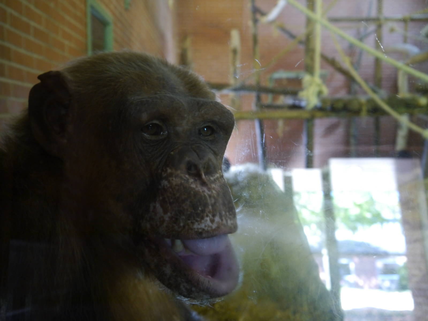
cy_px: 160
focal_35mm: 32
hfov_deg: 56.8
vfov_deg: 44.2
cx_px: 214
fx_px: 396
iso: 800
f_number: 3.8
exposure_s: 1/13
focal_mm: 16
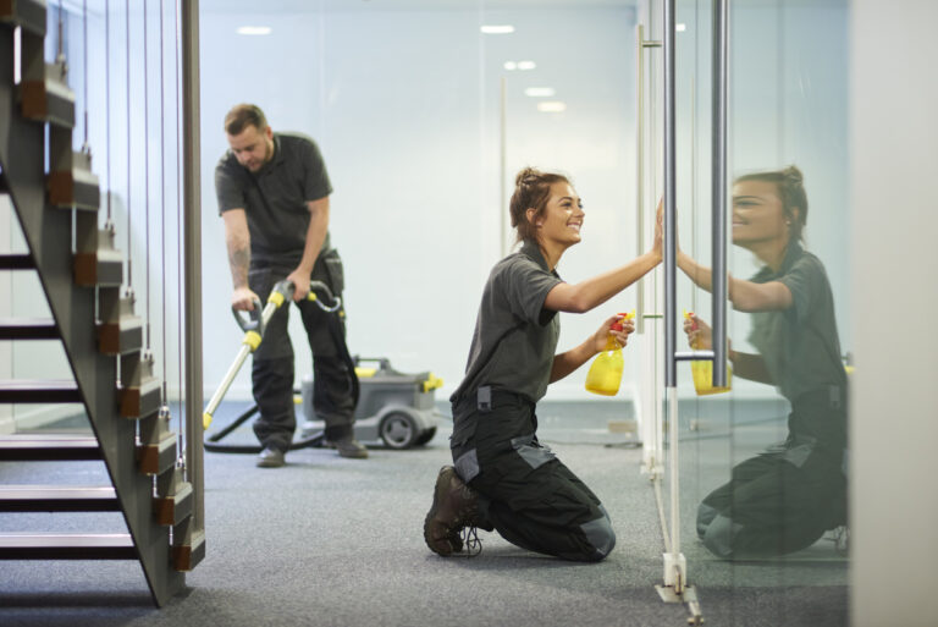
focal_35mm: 85
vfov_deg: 16.1
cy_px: 314
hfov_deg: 23.9
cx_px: 469
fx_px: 2216
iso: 800
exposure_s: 1/80
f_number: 2
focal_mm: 85
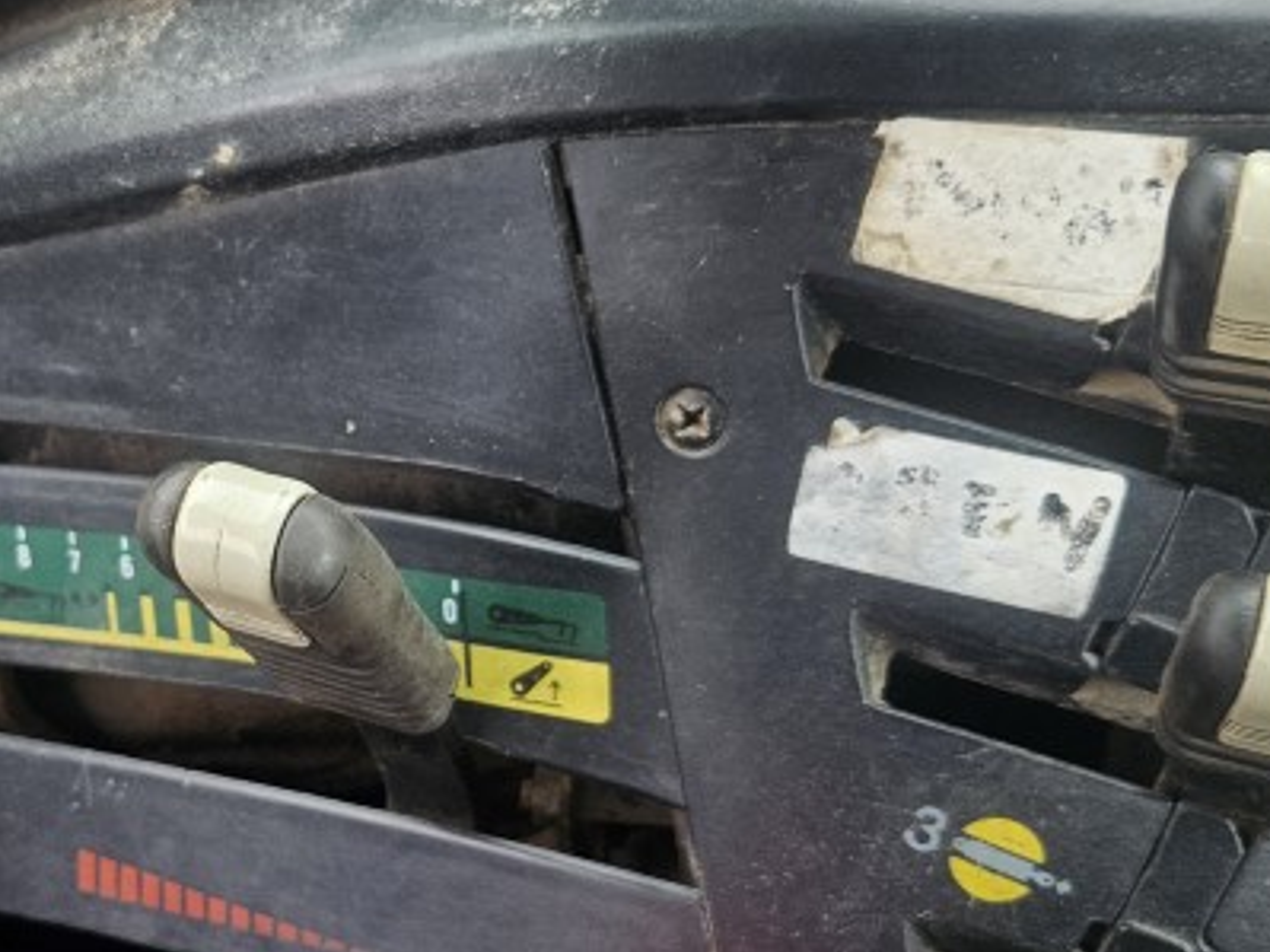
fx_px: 2164
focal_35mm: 59
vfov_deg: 24.8
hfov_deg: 32.0
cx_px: 299
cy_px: 554
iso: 64
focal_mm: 5.4
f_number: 1.8
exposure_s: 1/180
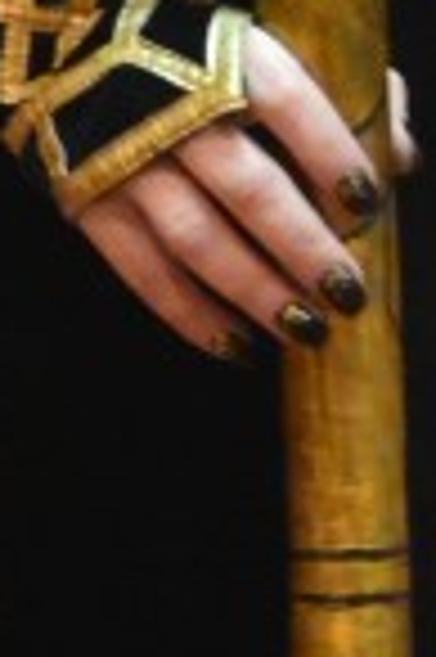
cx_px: 517
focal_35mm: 449
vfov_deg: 4.5
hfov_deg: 3.1
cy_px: -639
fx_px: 8176
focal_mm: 38
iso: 3200
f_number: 5
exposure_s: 1/13
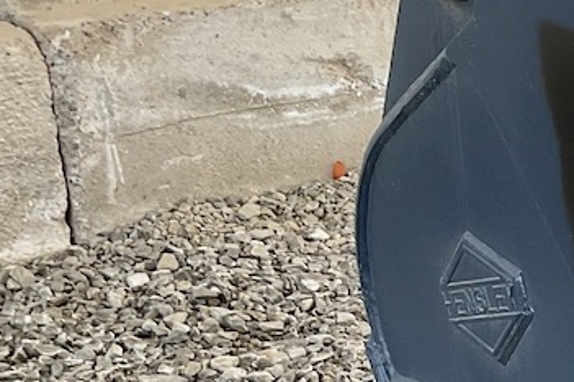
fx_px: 1754
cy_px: 305
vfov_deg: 12.4
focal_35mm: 110
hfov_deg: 16.8
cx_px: 870
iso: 16
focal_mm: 3
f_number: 1.8
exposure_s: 1/277
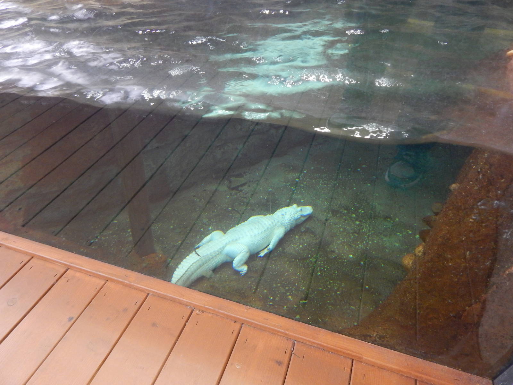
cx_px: 256
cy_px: 192
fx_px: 341
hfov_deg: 73.9
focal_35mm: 23
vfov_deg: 58.9
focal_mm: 4
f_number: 3
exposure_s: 1/25
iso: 400
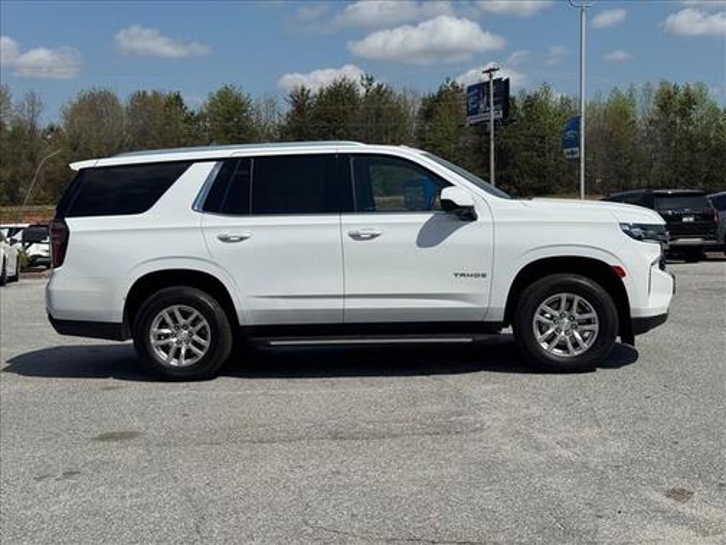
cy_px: 272
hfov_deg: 39.7
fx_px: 1007
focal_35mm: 48
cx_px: 363
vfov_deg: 30.3
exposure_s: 1/12500
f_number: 1.78
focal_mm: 6.76
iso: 80
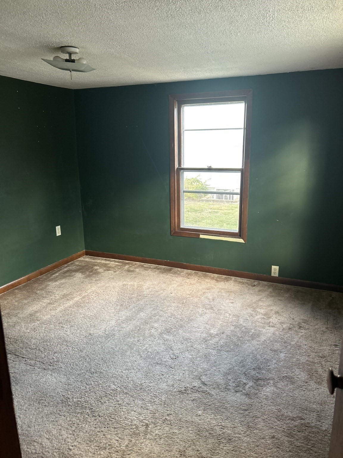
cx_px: 172
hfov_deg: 53.1
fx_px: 344
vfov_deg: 67.3
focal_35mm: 26
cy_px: 229
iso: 125
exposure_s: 1/70
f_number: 1.5
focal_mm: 5.7
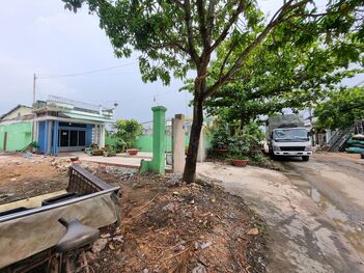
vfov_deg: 89.9
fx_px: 137
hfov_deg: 106.2
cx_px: 182
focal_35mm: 13
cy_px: 136
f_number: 2.2
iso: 50
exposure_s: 1/954
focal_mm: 1.74
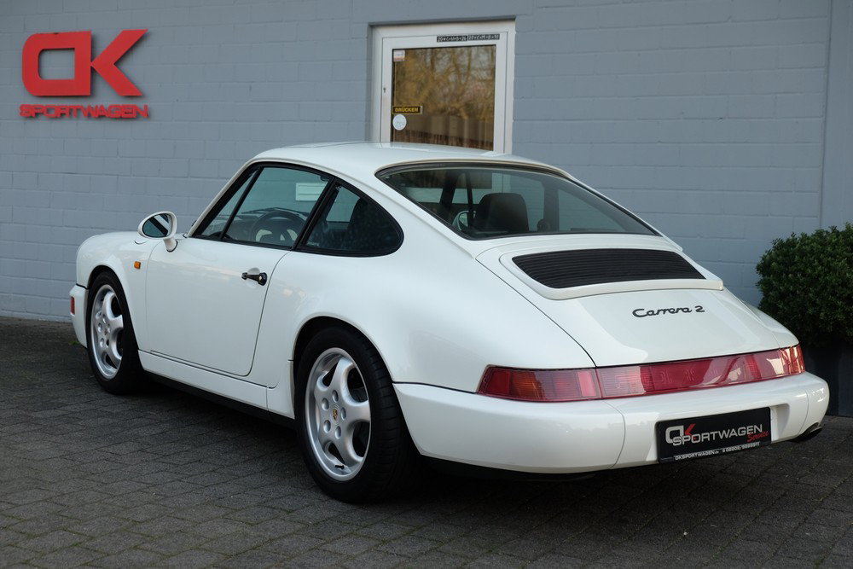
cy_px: 284
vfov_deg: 26.5
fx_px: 1209
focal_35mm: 51
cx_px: 426
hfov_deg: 38.9
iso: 200
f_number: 3.6
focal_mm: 34.3
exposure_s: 1/150
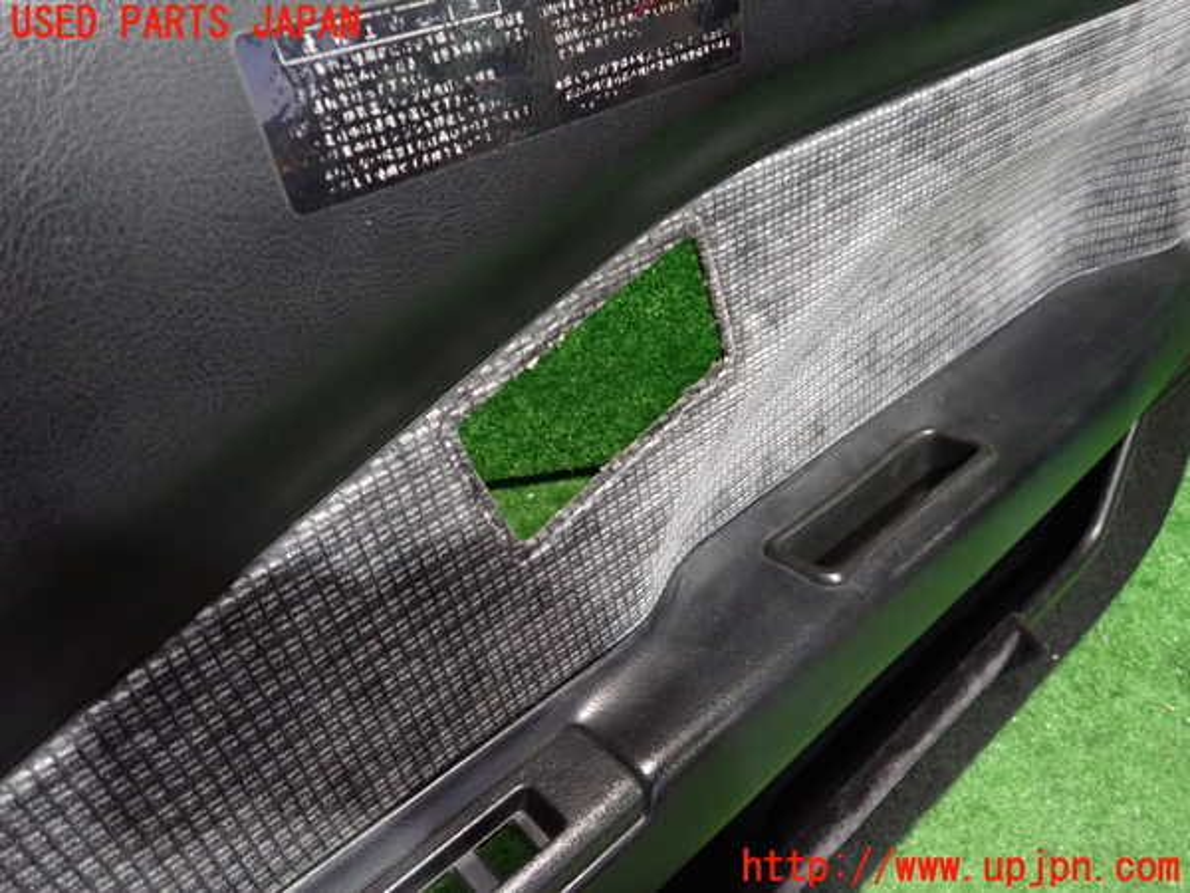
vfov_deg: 54.9
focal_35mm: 25
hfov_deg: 69.4
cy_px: 446
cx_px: 595
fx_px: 859
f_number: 2
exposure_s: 1/30
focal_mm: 4.5
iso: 1000
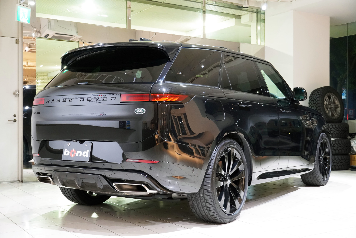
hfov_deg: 41.1
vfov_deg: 28.1
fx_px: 475
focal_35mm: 48
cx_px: 178
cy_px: 119
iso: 2000
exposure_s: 1/50
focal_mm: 32
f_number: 4.5
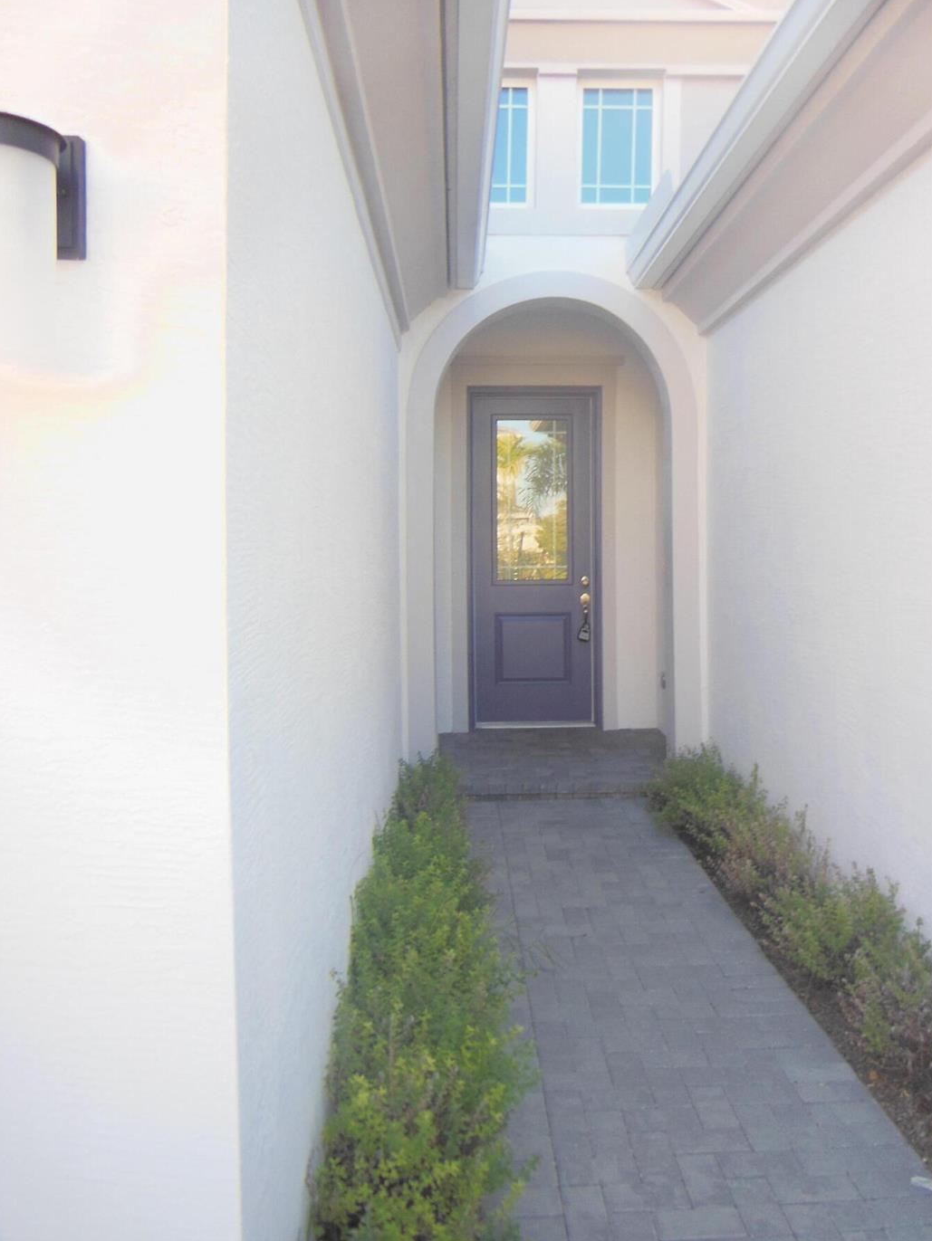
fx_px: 1005
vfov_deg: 63.4
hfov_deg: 49.8
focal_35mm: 28
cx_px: 460
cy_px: 576
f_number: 3.5
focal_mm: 4.5
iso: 125
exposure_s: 1/125
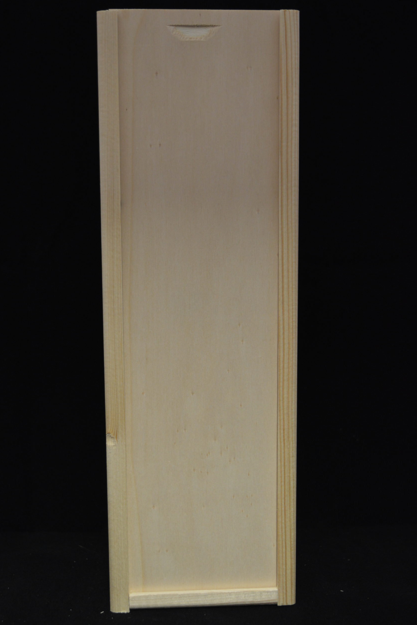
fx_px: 825
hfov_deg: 28.4
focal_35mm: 48
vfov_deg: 41.5
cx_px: 208
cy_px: 313
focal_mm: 31
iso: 720
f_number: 4.2
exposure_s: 1/15
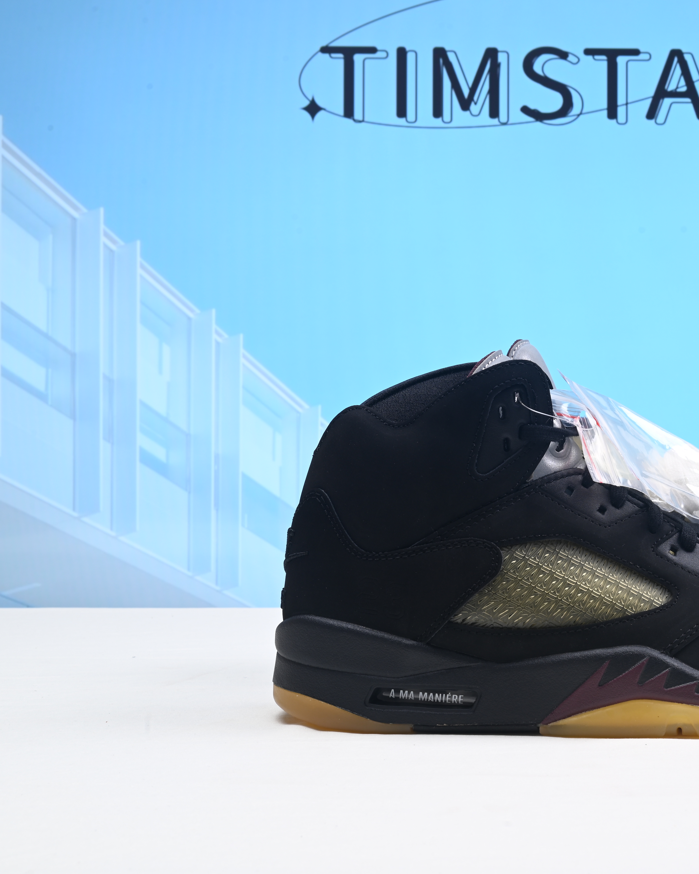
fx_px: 1396
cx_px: 592
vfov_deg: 34.7
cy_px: 436
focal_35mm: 54
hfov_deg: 27.4
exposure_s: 1/2
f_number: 16
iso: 100
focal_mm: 38
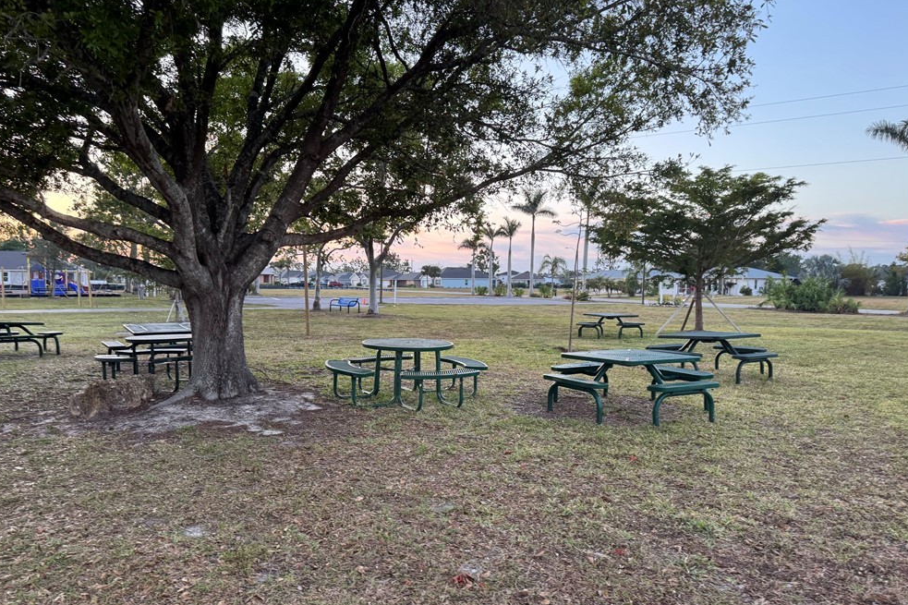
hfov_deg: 69.4
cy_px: 322
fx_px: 656
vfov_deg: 49.5
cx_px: 460
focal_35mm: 26
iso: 200
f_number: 1.78
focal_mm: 6.76
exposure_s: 1/105
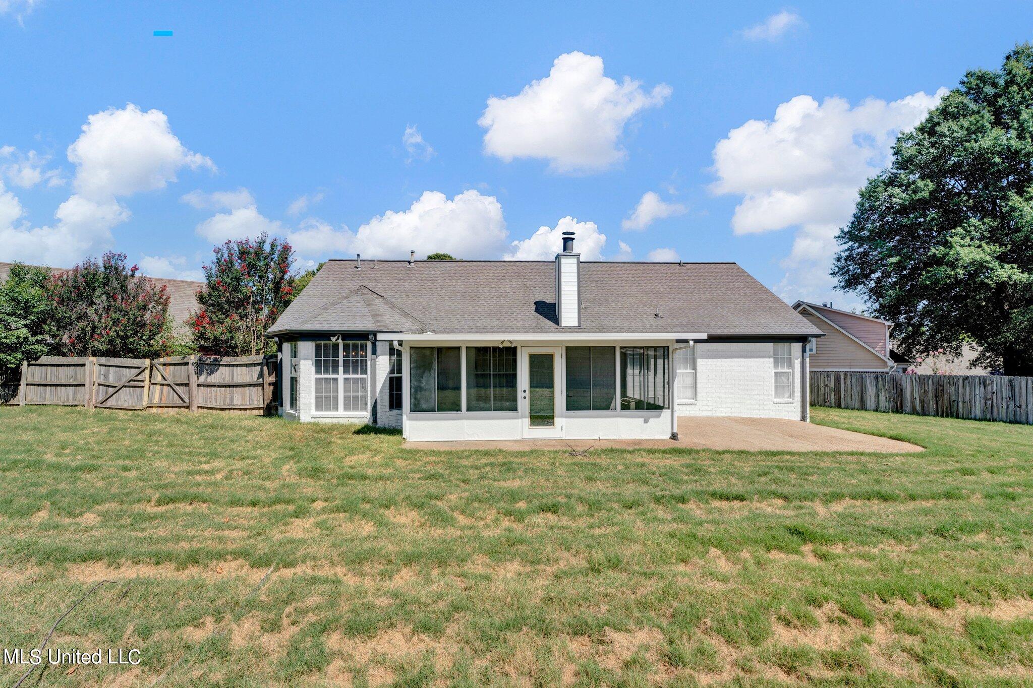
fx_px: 433
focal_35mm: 15
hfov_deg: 100.0
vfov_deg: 76.9
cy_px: 344
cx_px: 516
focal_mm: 15.1
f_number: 9
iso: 400
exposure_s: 1/1000
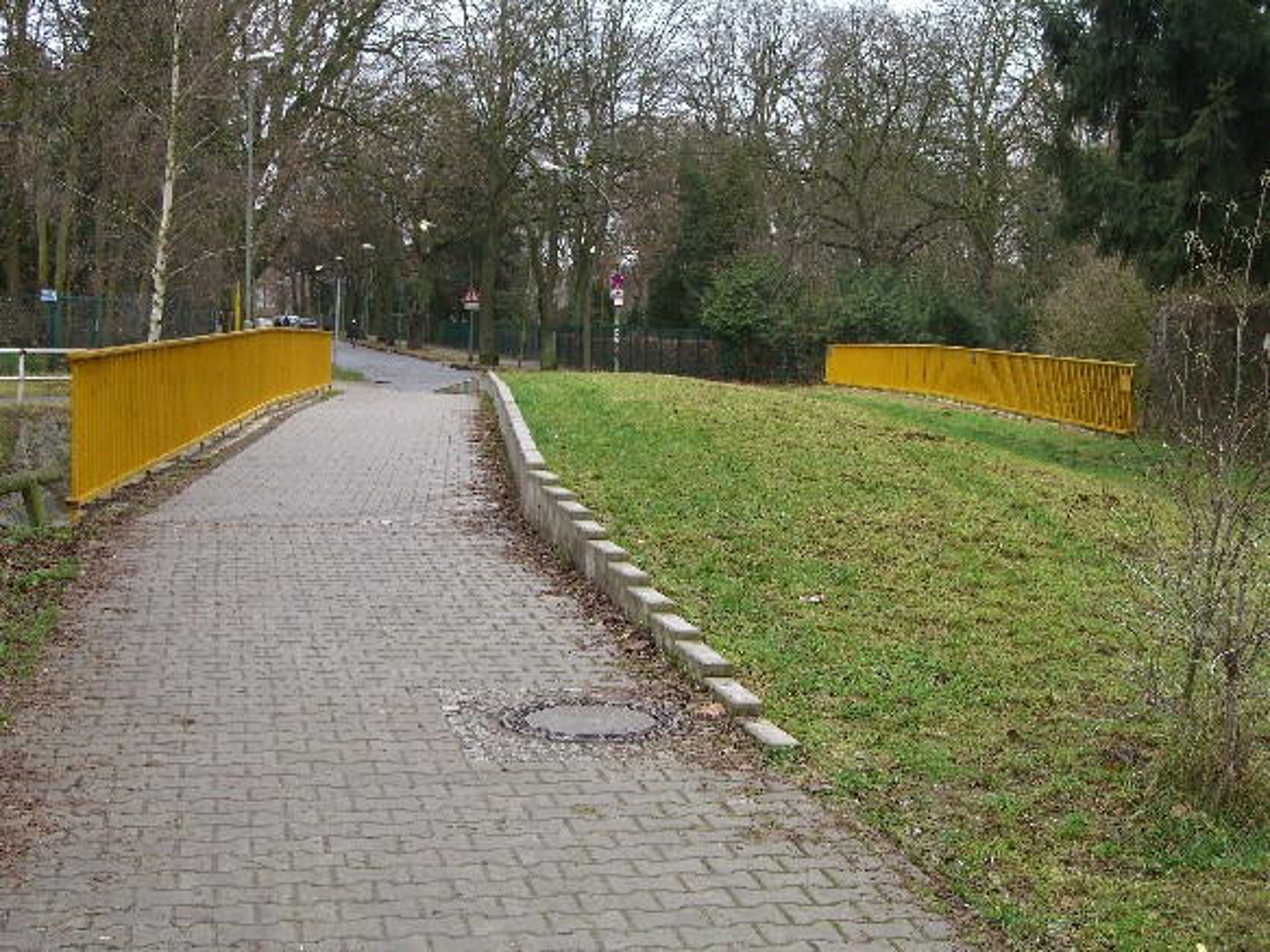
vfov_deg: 25.7
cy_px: 476
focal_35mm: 57
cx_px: 635
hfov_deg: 33.8
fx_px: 2091
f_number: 3.6
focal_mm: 11.8
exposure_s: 1/60
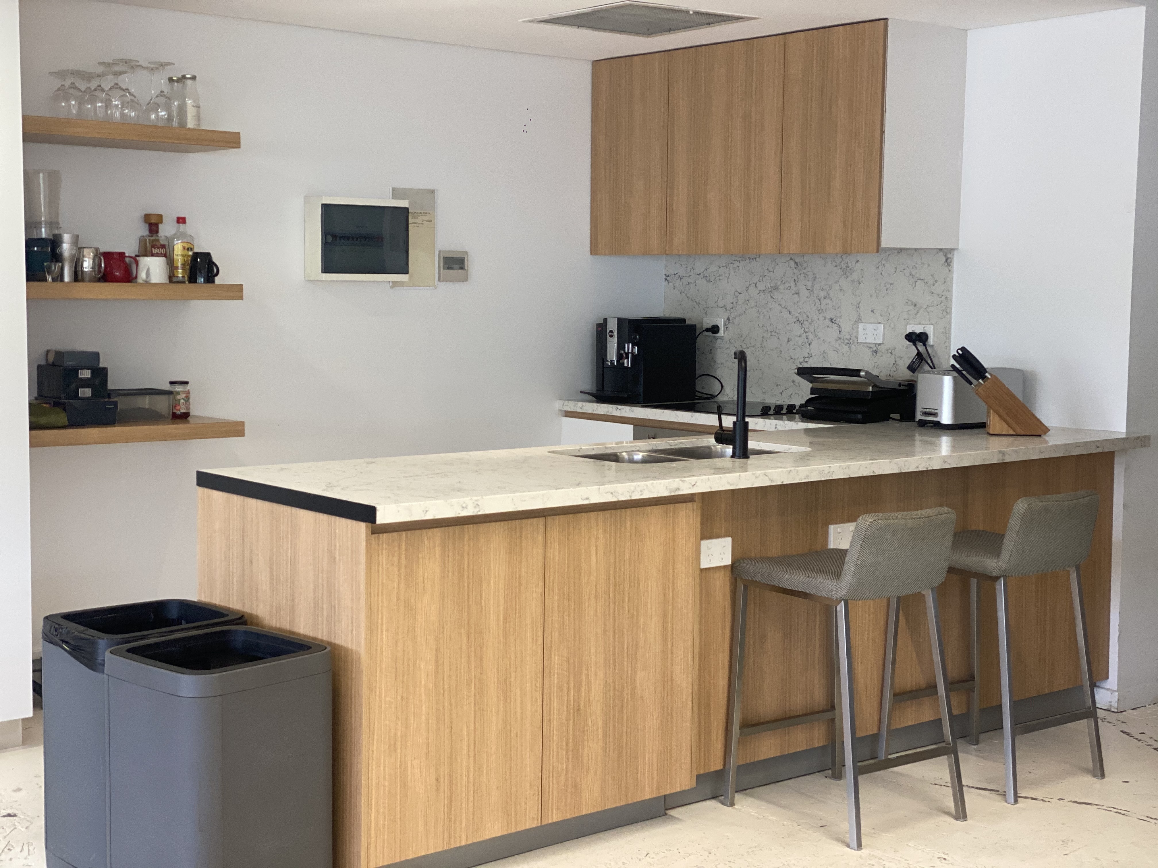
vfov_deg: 28.0
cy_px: 434
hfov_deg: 36.8
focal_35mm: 52
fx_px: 1740
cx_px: 579
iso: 160
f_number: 2
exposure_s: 1/100
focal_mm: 6
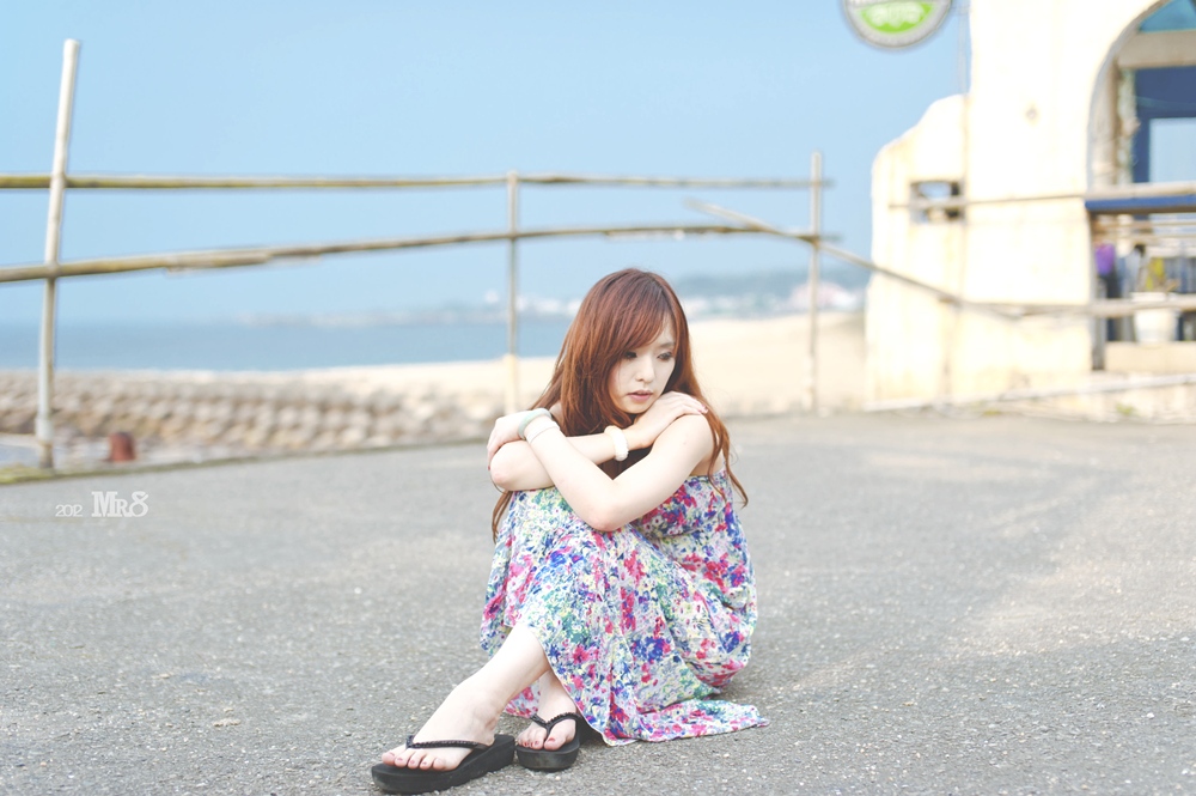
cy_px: 398
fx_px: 1660
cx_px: 598
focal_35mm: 50
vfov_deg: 26.9
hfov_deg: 39.6
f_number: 2
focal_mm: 50
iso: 200
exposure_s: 1/2000
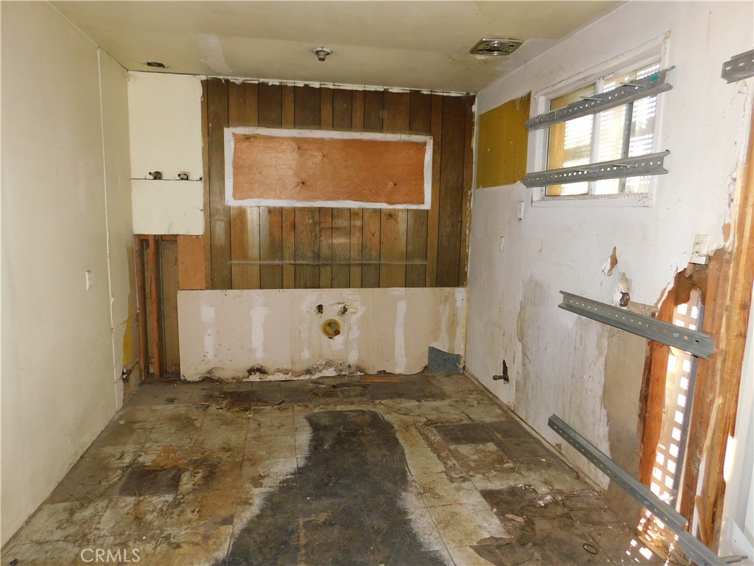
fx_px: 501
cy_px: 283
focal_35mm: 23
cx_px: 377
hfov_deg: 73.9
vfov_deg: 58.9
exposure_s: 1/30
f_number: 3
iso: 200
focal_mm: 4
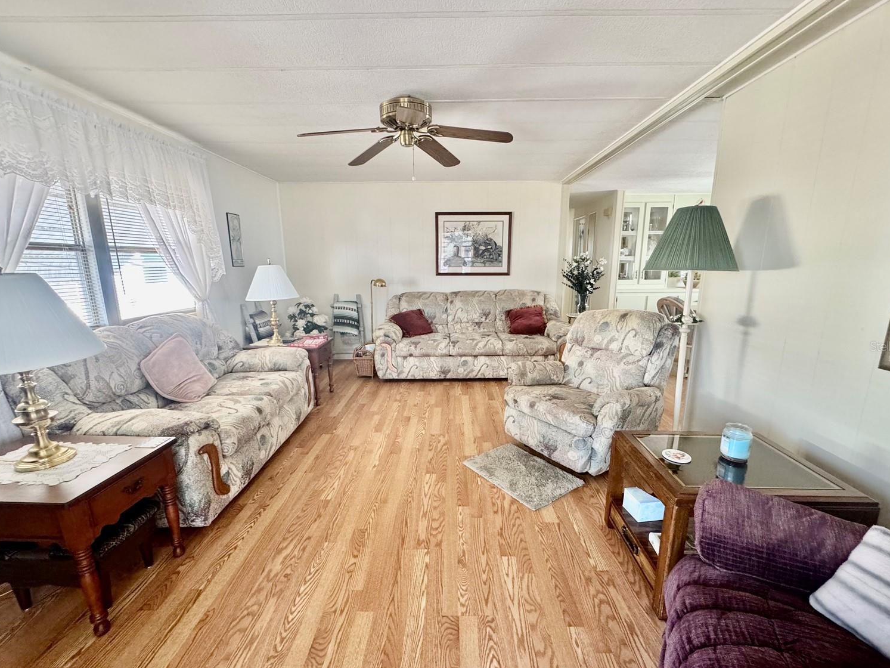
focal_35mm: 15
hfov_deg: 98.2
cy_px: 346
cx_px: 449
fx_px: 386
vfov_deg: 81.7
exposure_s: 1/67
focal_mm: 2.22
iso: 320
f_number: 2.2
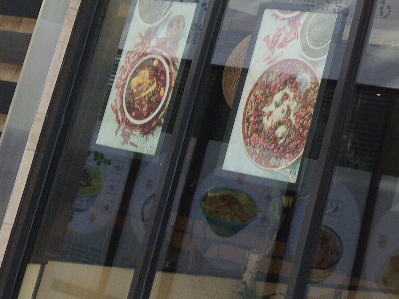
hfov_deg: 18.4
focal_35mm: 98
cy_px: -110
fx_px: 1129
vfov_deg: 14.3
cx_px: 550
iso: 120
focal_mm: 4.75
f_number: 1.75
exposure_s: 1/100
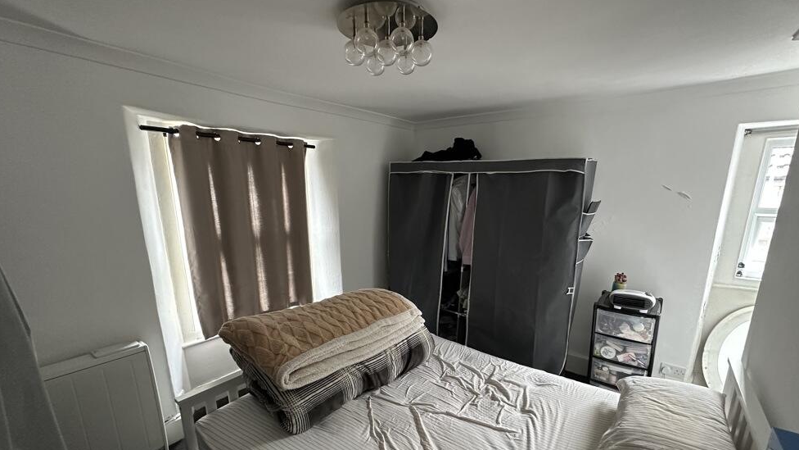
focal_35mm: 16
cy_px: 270
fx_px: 339
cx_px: 411
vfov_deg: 66.5
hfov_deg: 99.3
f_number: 2.2
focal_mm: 2.22
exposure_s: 1/60
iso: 400
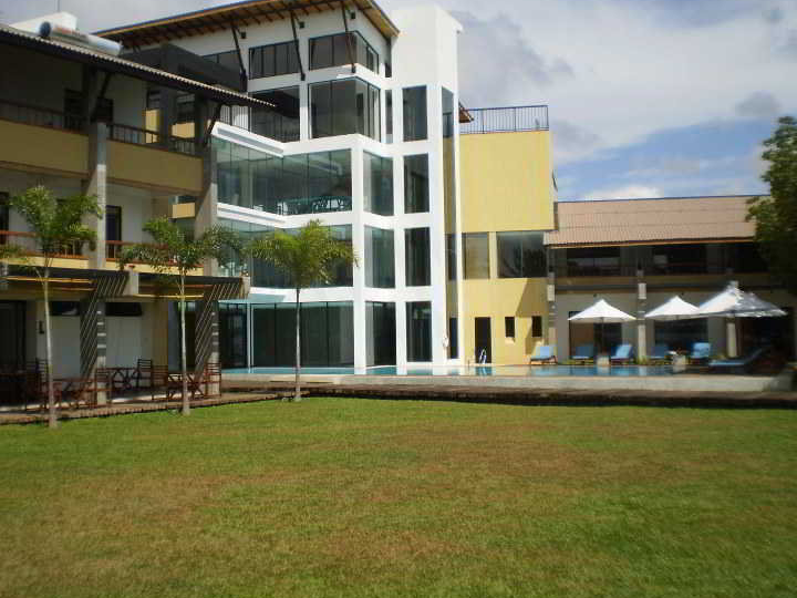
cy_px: 298
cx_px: 363
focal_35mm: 40
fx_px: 921
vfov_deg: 36.0
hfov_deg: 46.7
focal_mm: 6.3
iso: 64
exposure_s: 1/1250
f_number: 4.6
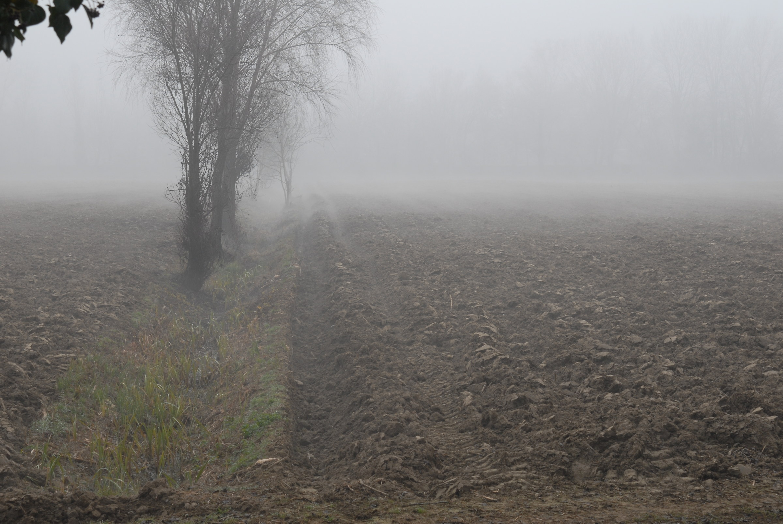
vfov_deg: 17.5
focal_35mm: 78
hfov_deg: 26.0
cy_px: 262
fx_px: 1698
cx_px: 392
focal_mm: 52
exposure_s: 1/100
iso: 200
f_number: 10
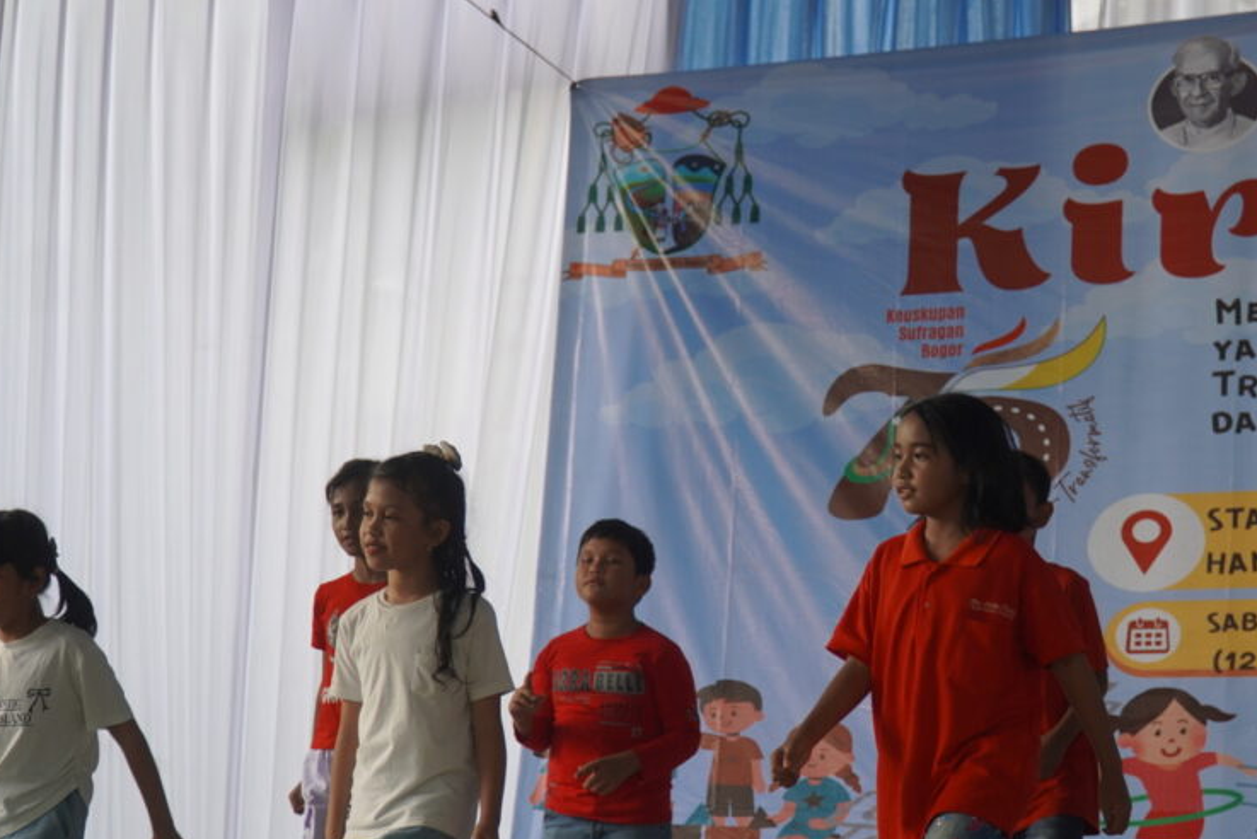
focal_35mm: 100
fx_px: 3493
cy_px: 459
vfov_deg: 13.7
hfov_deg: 20.3
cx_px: 822
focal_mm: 48
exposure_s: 1/160
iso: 200
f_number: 4
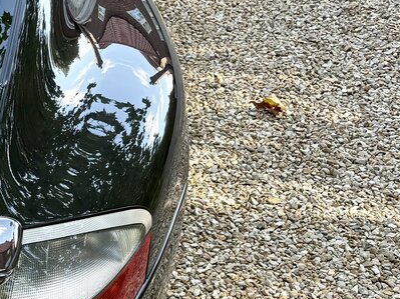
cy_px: 232
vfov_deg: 19.0
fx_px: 889
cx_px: -148
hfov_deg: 22.2
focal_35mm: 77
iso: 64
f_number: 1.78
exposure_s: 1/172
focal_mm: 6.76
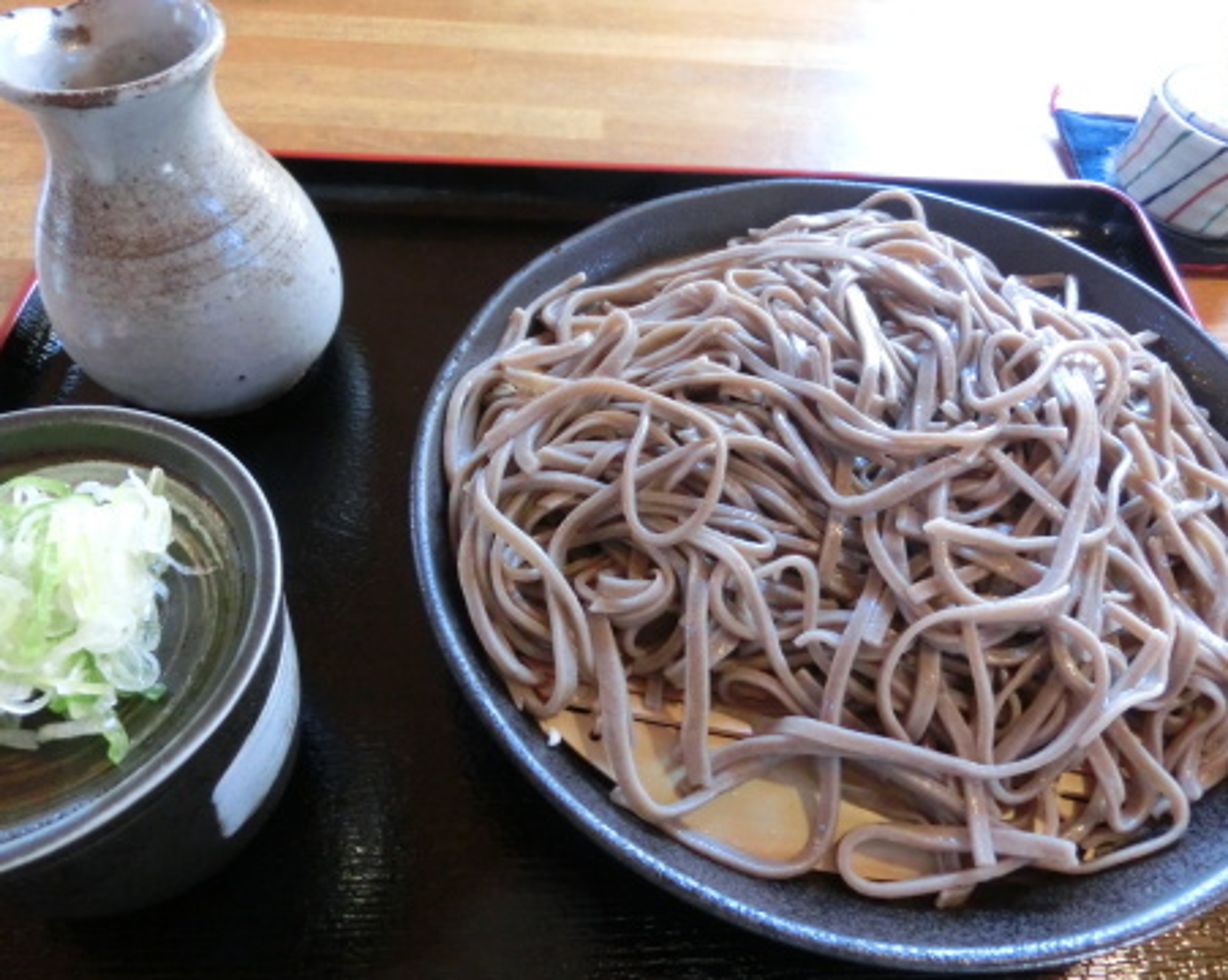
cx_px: 637
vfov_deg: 54.9
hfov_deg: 66.1
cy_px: 483
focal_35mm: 26
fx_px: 944
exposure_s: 1/60
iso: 800
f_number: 3
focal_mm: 4.24
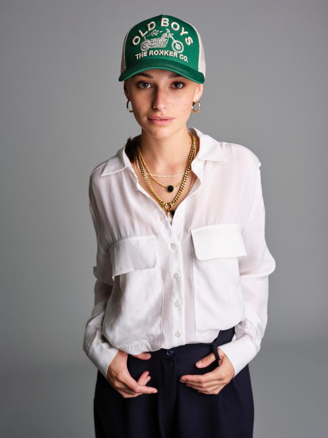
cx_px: 164
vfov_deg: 38.2
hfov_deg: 29.1
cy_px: 219
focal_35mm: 50
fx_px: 632
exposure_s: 1/125
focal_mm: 63
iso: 100
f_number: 8
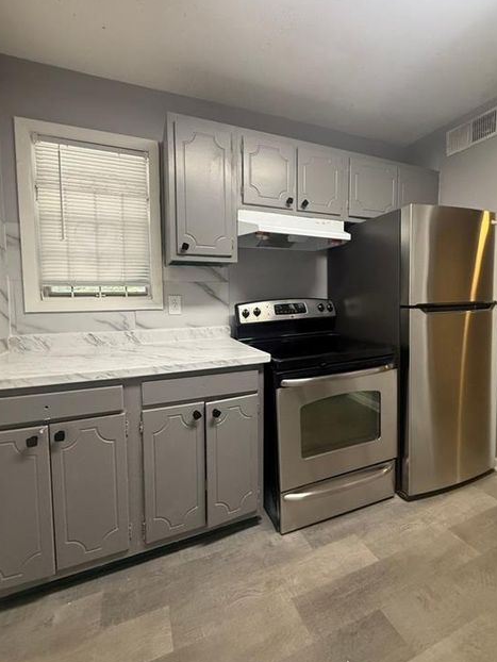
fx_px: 287
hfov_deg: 81.8
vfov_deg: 98.1
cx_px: 241
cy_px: 317
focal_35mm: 15
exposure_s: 1/120
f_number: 2.2
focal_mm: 2.22
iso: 320
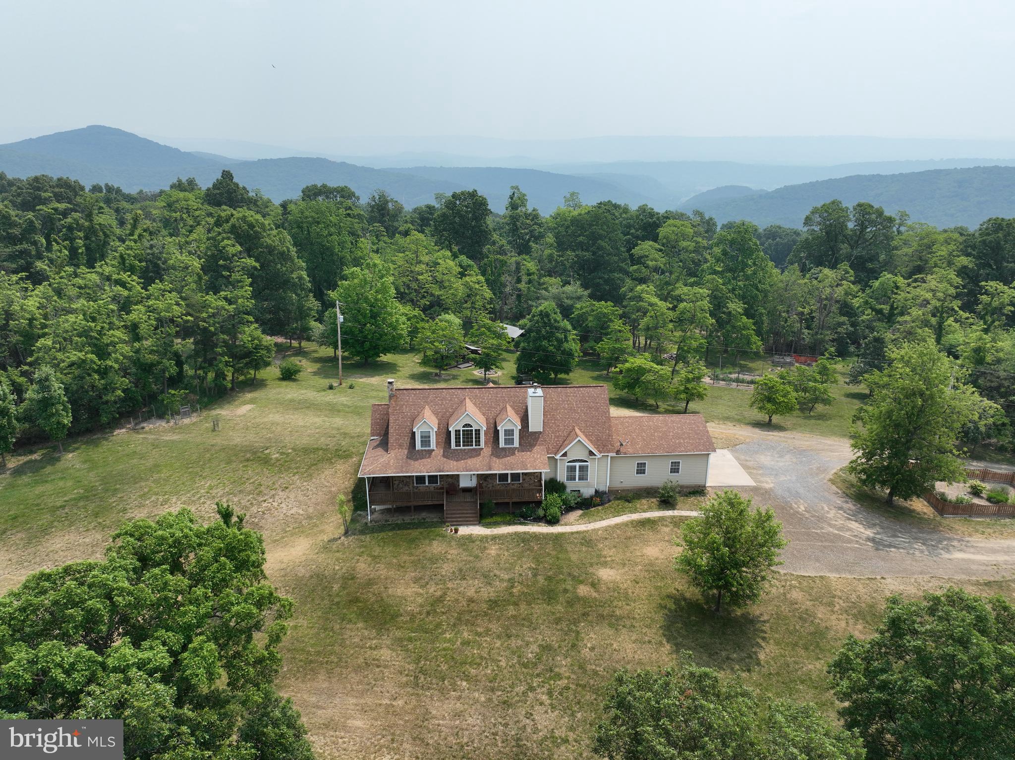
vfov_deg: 56.8
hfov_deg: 71.6
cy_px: 380
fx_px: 703
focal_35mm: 24
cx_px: 508
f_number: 2.8
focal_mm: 12.29
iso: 150
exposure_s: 1/2500
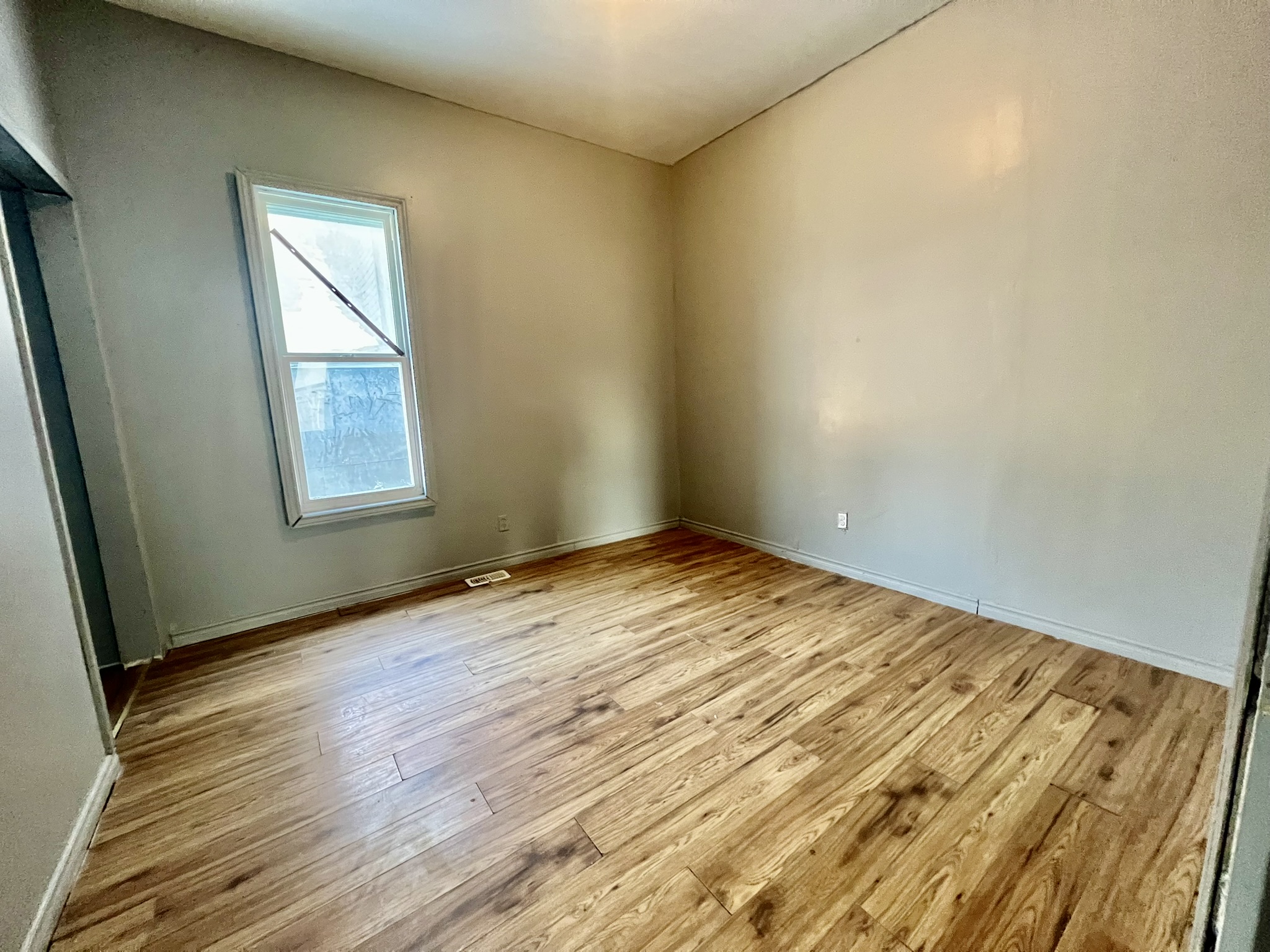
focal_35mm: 13
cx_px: 635
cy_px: 476
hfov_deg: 106.2
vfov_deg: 89.9
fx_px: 477
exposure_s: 1/60
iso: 500
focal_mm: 1.57
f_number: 1.8
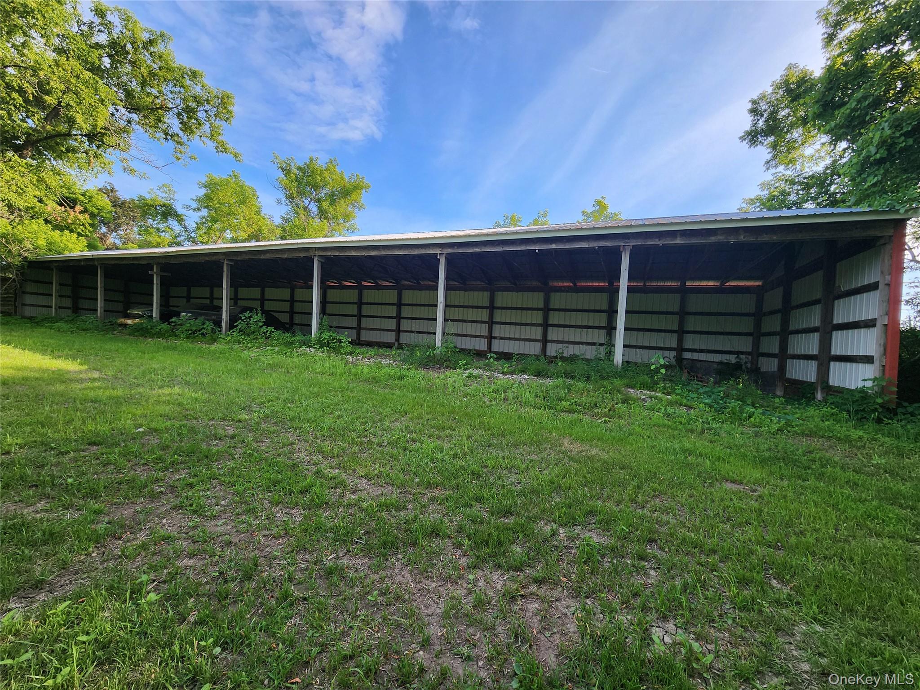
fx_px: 346
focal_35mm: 13
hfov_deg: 106.2
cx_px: 460
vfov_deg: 89.9
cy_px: 345
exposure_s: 1/548
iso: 50
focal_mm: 2.2
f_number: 2.2
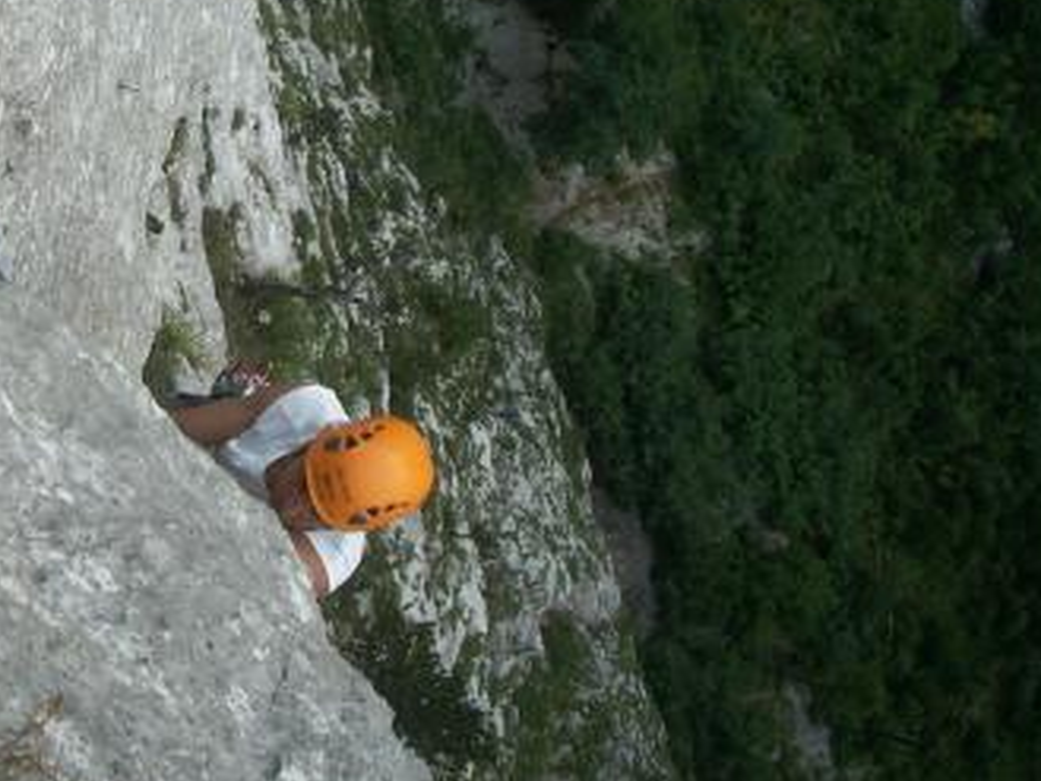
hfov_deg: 26.0
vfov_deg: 20.0
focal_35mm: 72
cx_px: 63
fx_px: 2166
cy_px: 54
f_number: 3.5
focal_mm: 7.7
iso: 50
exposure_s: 1/40
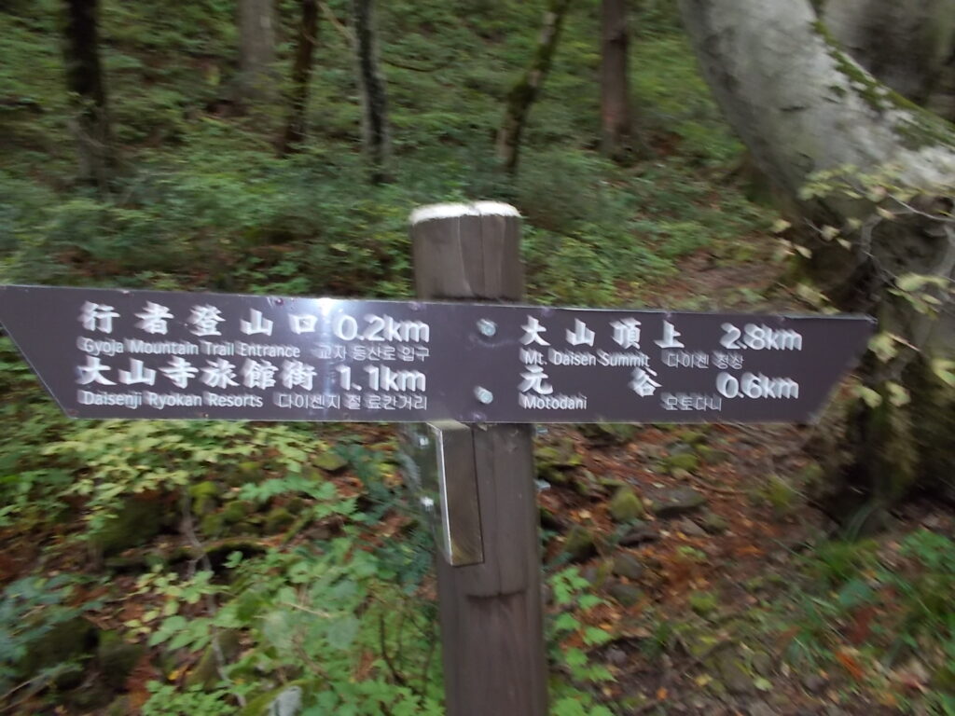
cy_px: 358
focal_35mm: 26
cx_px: 478
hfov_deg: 67.3
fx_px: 717
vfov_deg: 53.1
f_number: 3.2
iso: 200
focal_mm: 4.6
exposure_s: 1/25
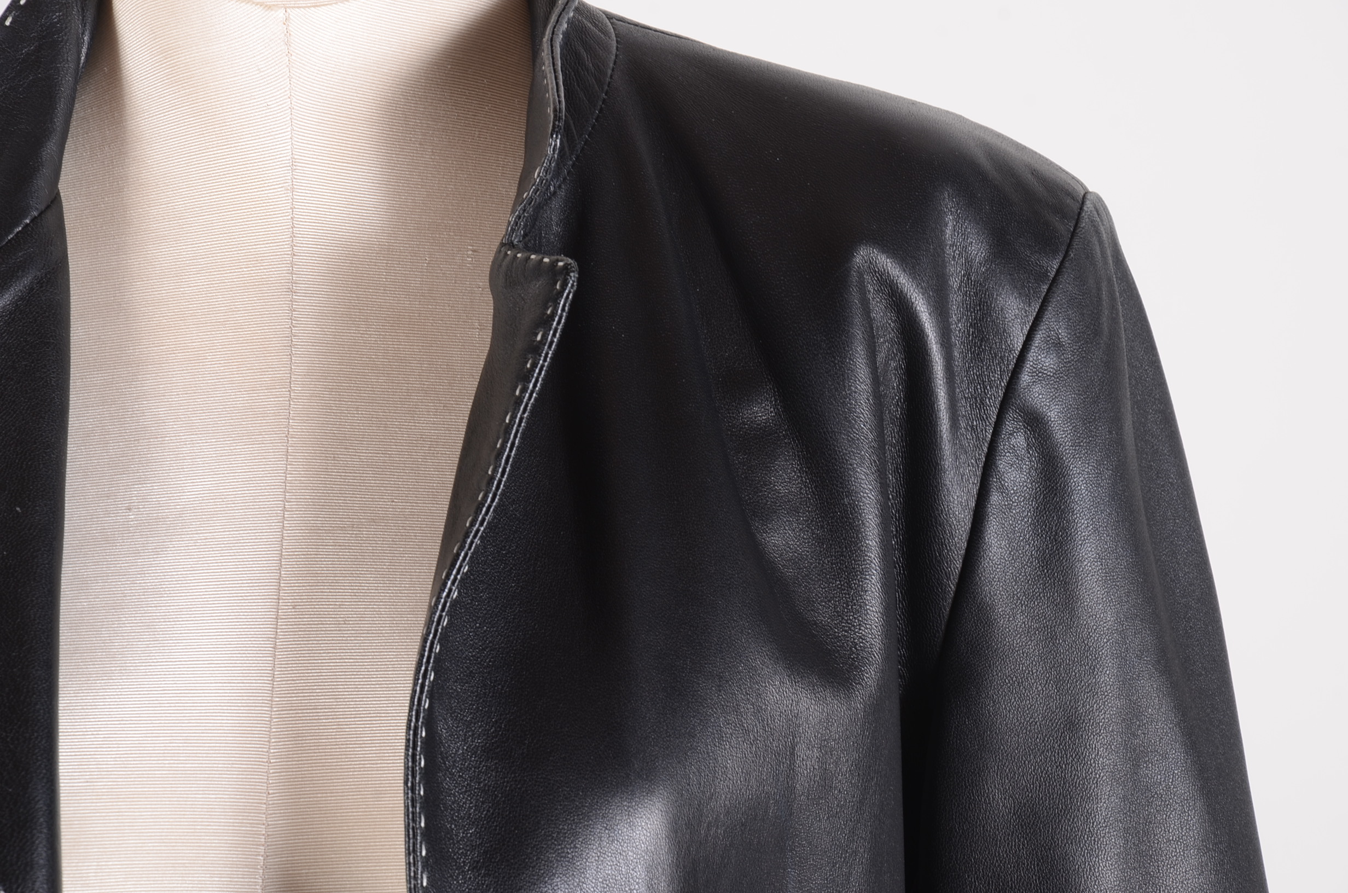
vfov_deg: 8.7
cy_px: 446
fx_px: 5885
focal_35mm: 158
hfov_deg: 13.1
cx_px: 674
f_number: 11
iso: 160
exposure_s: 1/100
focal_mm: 105
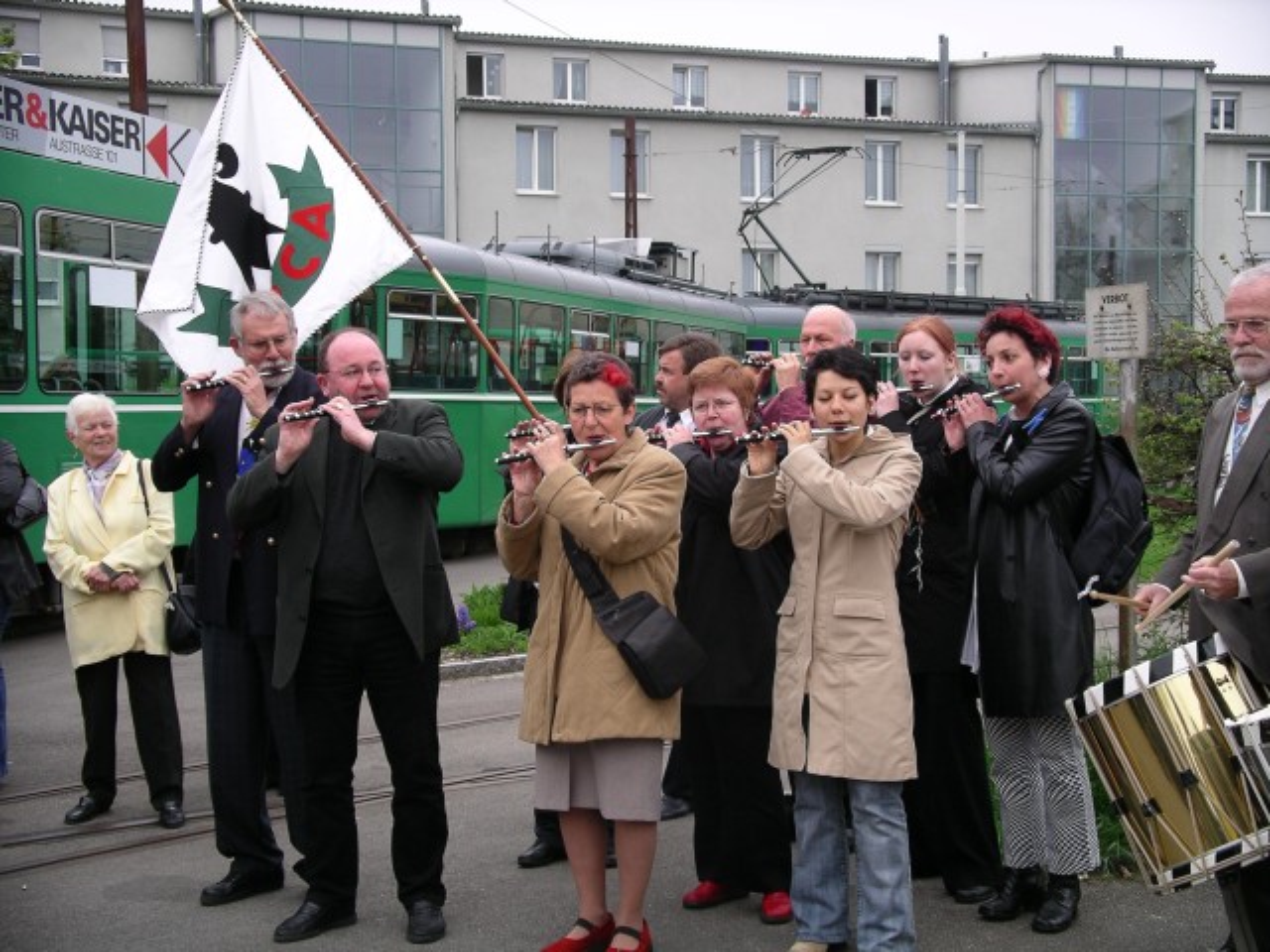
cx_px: 635
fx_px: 1908
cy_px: 476
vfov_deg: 28.0
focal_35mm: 52
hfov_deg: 36.8
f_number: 3.2
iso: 64
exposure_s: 1/100
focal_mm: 10.9
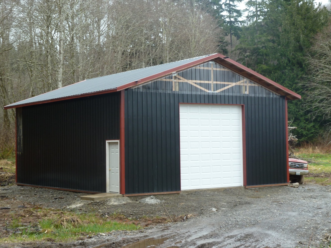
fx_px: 602
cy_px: 124
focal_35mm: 63
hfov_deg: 30.7
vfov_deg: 23.3
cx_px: 166
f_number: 4
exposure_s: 1/40
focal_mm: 10.3
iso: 100
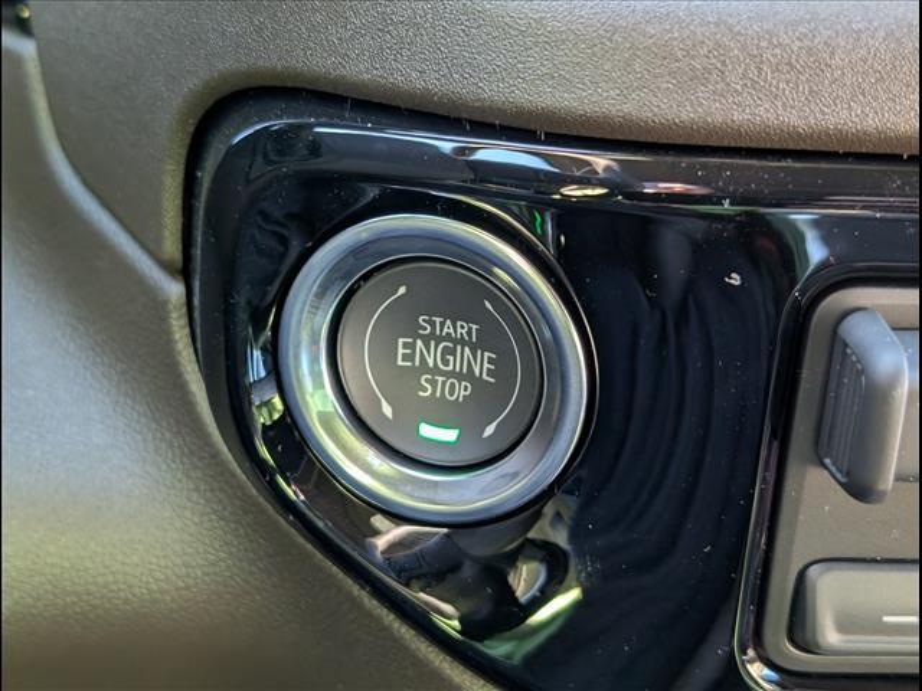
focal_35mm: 49
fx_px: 1305
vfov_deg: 29.7
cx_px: 461
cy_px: 346
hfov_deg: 38.9
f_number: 1.68
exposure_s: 1/125
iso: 417
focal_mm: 6.9
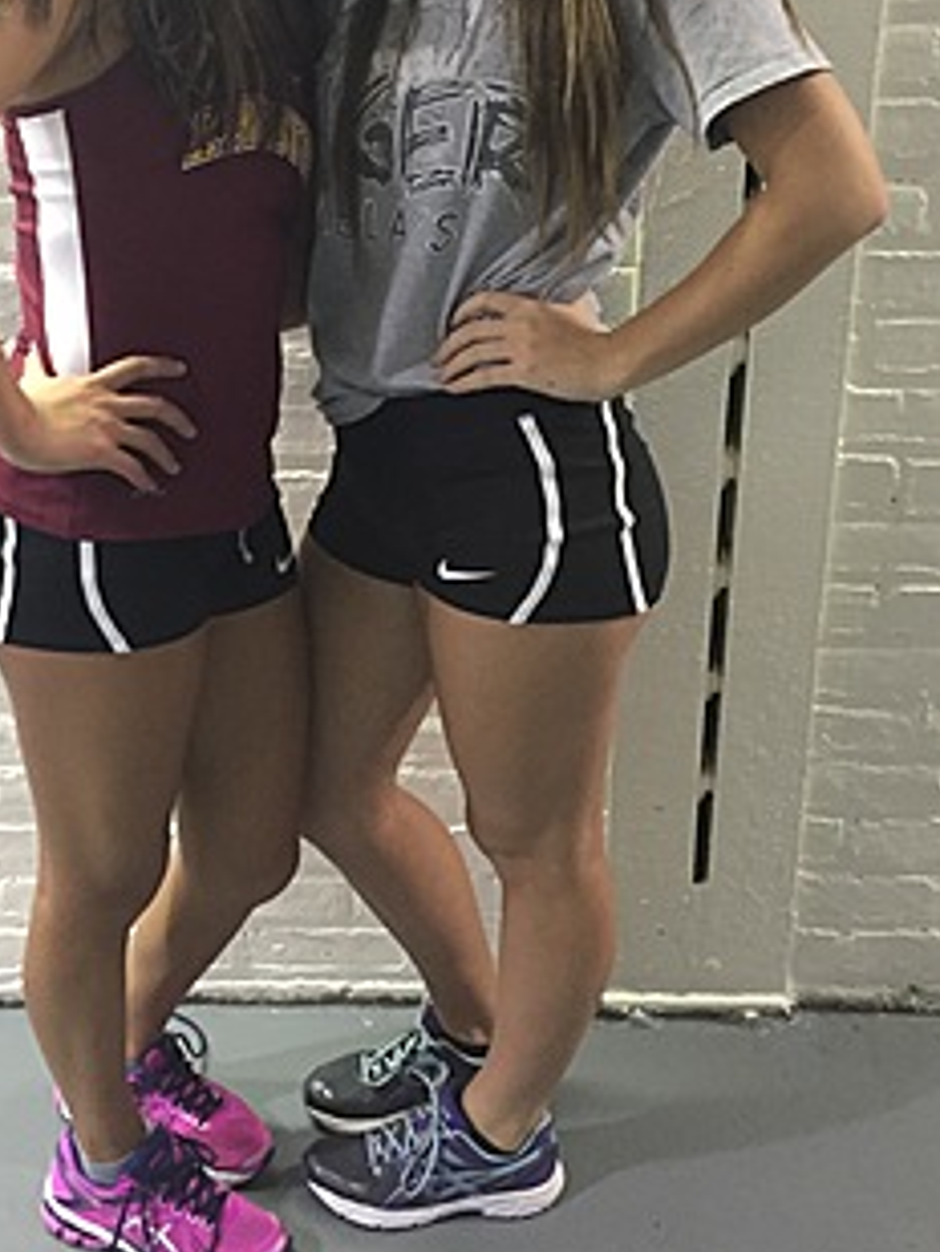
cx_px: 361
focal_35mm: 45
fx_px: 1628
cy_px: 434
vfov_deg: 41.6
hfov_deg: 32.1
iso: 500
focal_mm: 4.15
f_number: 2.2
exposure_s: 1/15
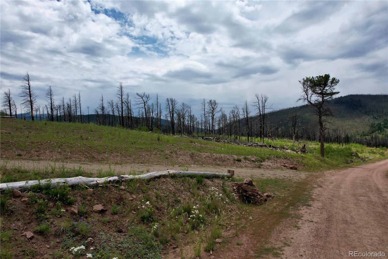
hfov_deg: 78.6
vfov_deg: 57.2
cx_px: 194
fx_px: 237
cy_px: 130
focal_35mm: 22
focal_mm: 8.38
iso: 110
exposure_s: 1/1000
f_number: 2.8
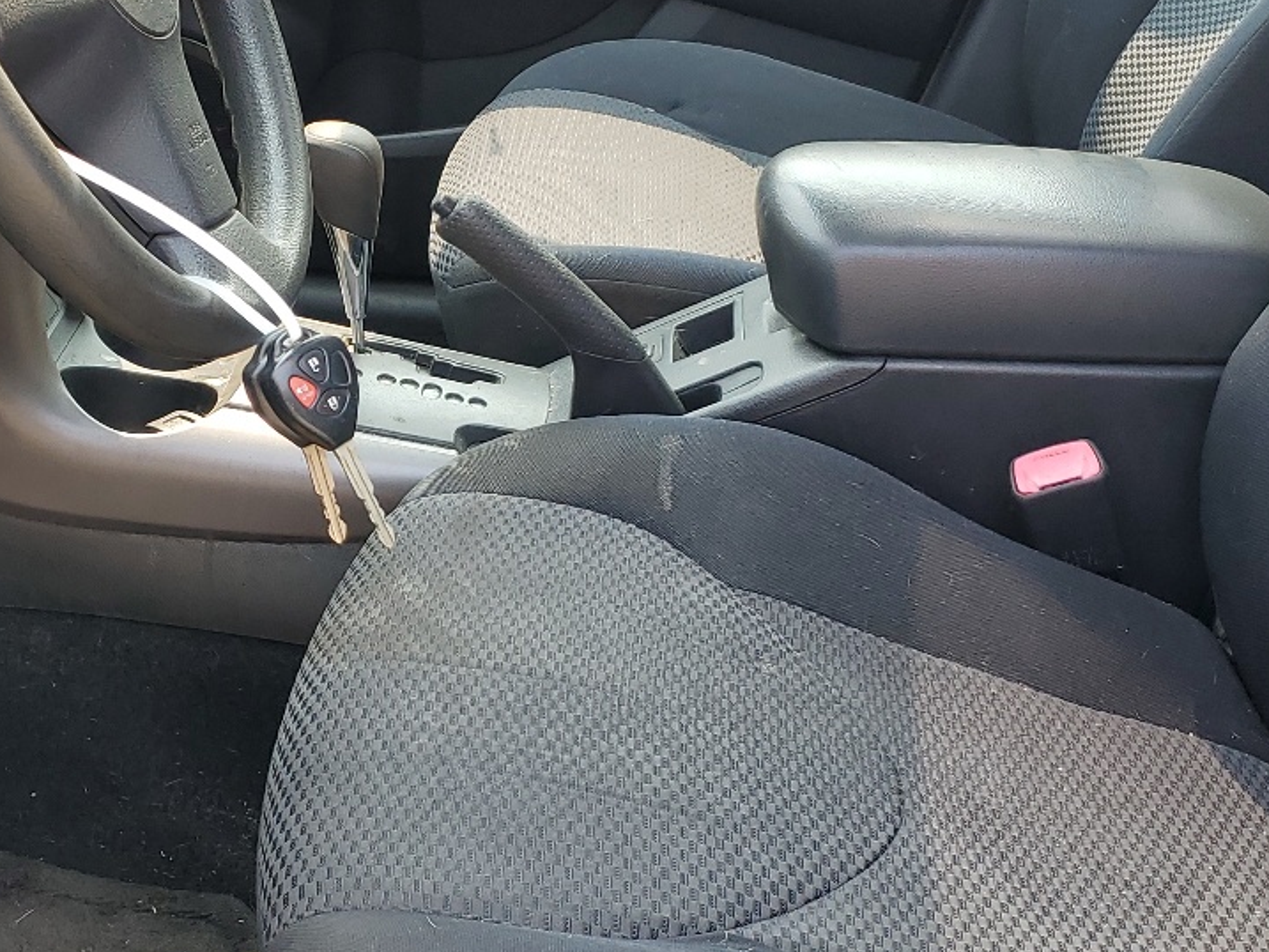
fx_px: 2127
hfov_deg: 32.5
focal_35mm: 58
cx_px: 303
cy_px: 451
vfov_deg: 25.2
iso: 50
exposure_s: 1/357
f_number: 1.5
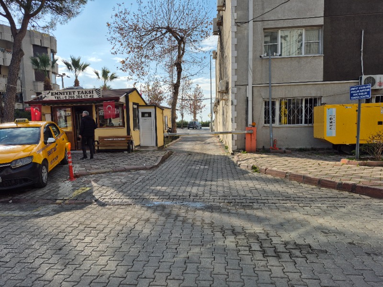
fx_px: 254
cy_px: 144
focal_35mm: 23
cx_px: 192
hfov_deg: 73.9
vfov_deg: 58.9
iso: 25
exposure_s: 1/2248
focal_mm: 5.4
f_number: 1.8
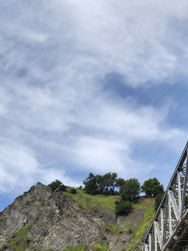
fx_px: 391
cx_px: 133
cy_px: 250
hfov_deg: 26.8
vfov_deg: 32.7
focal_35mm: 54
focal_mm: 5.4
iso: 20
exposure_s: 1/1538
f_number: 1.8
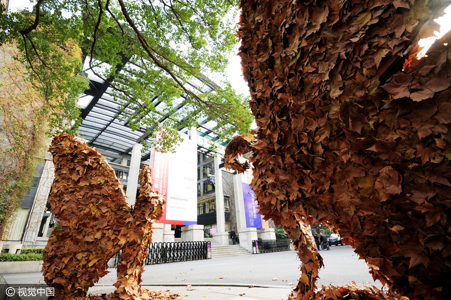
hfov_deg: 96.8
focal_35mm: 16
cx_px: 226
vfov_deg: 73.7
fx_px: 200
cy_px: 150
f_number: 5.6
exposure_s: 1/125
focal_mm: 16
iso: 640
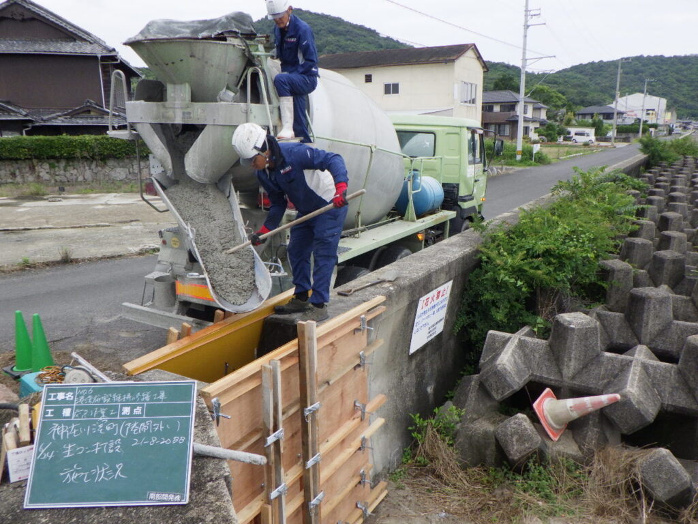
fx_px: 565
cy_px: 262
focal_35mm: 28
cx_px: 349
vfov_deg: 49.7
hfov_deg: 63.4
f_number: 4.2
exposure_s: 1/400
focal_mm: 5
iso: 250
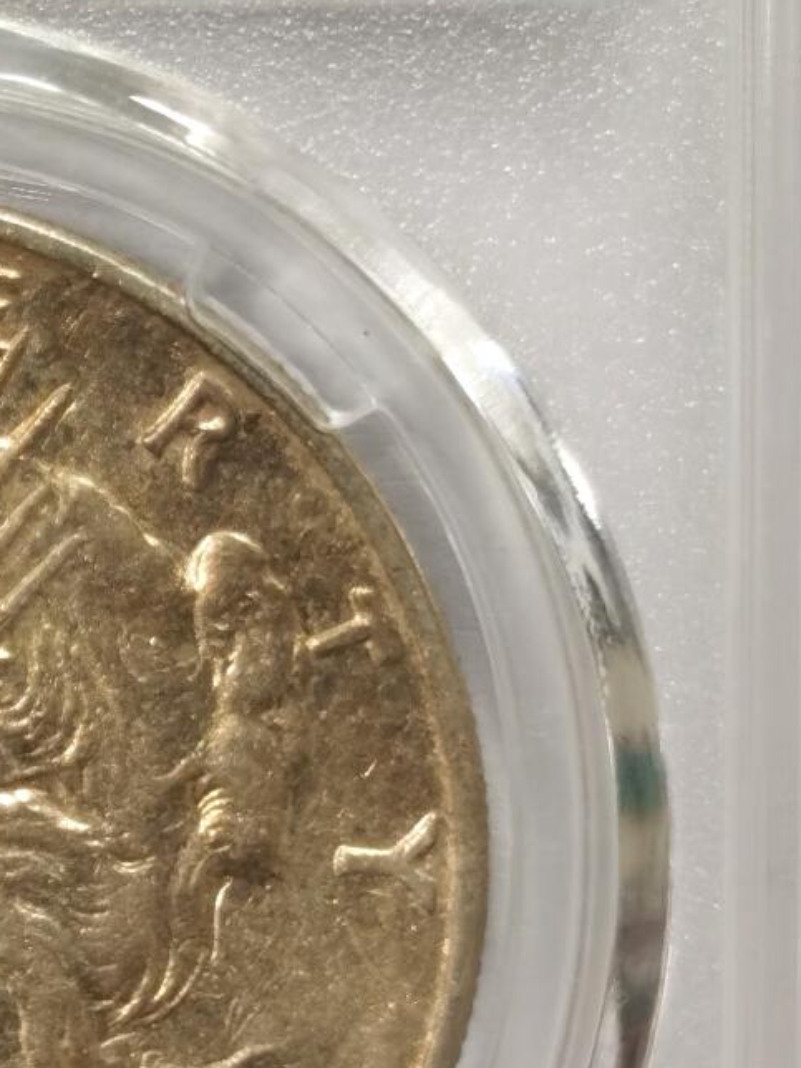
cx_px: -199
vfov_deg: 13.1
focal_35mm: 151
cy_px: 441
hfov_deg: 9.7
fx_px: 4659
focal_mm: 5.56
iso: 125
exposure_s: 1/100
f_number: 16
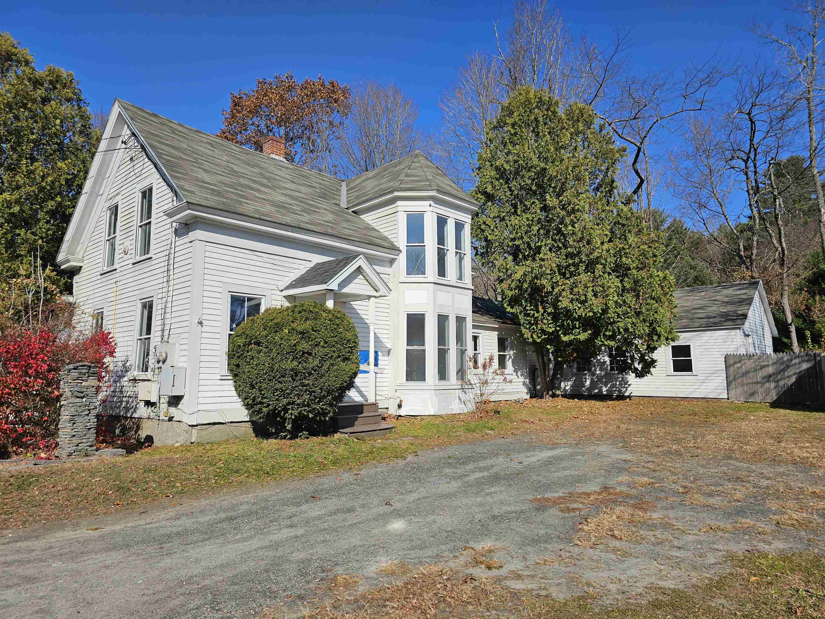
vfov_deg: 58.9
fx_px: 548
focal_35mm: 23
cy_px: 310
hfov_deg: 73.9
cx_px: 412
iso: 10
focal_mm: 6.3
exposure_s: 1/1232
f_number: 1.7
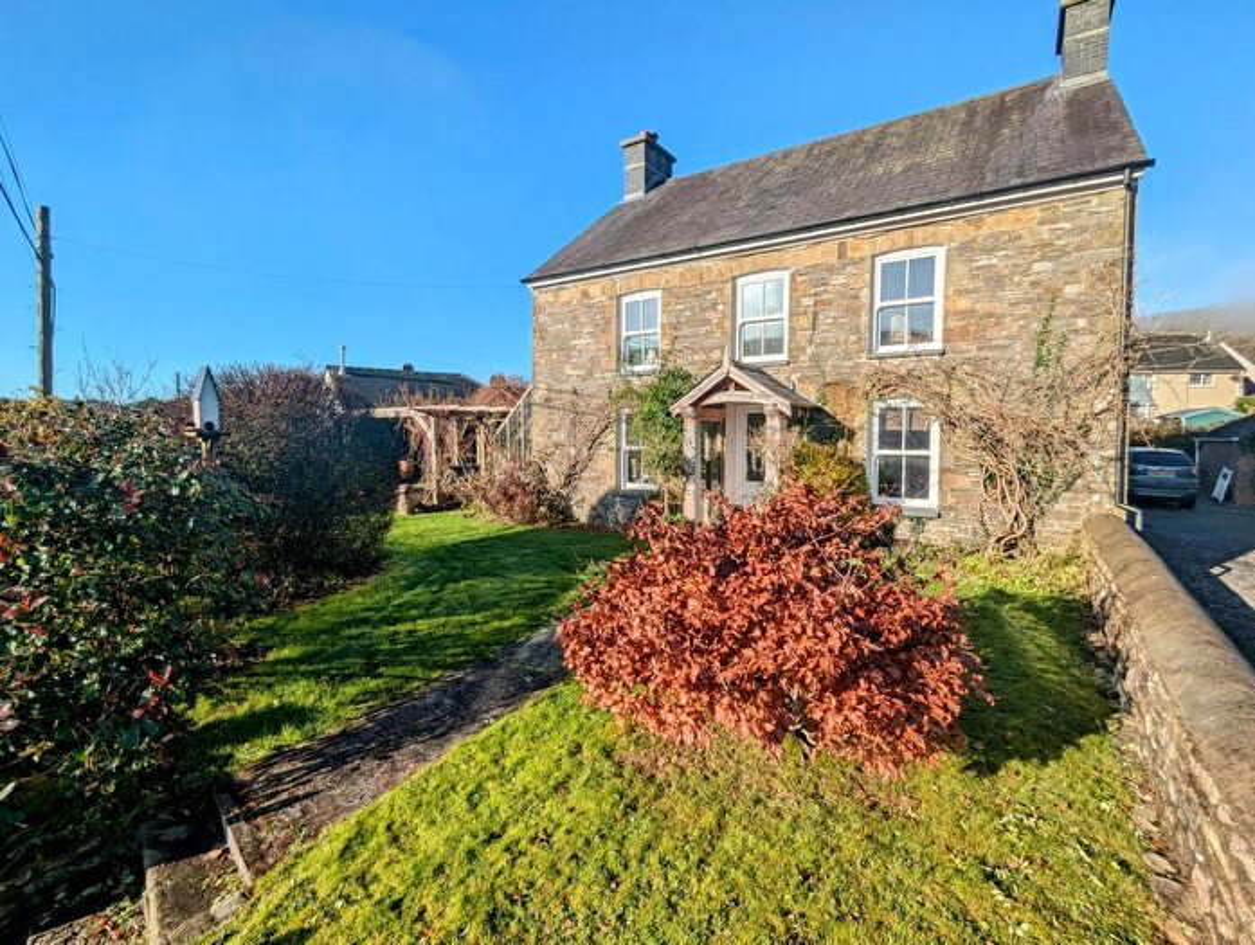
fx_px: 581
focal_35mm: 16
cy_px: 472
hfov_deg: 94.4
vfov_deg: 78.3
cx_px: 628
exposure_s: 1/1715
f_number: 2.2
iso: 46
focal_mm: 2.35
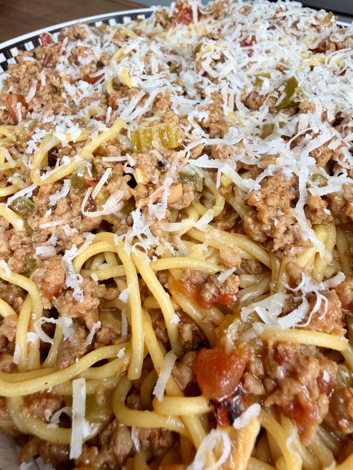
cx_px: 176
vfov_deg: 71.6
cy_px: 235
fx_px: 326
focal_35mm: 24
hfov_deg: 56.8
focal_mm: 2.22
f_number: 2.2
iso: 32
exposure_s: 1/120
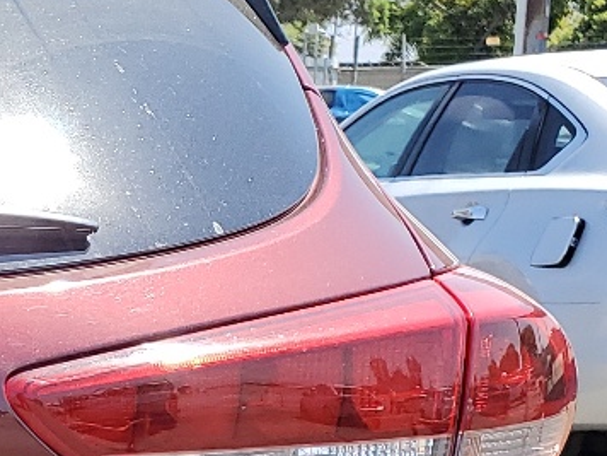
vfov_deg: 12.2
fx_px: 2052
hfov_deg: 14.6
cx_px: -505
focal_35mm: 117
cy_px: 630
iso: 50
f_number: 1.5
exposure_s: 1/1250
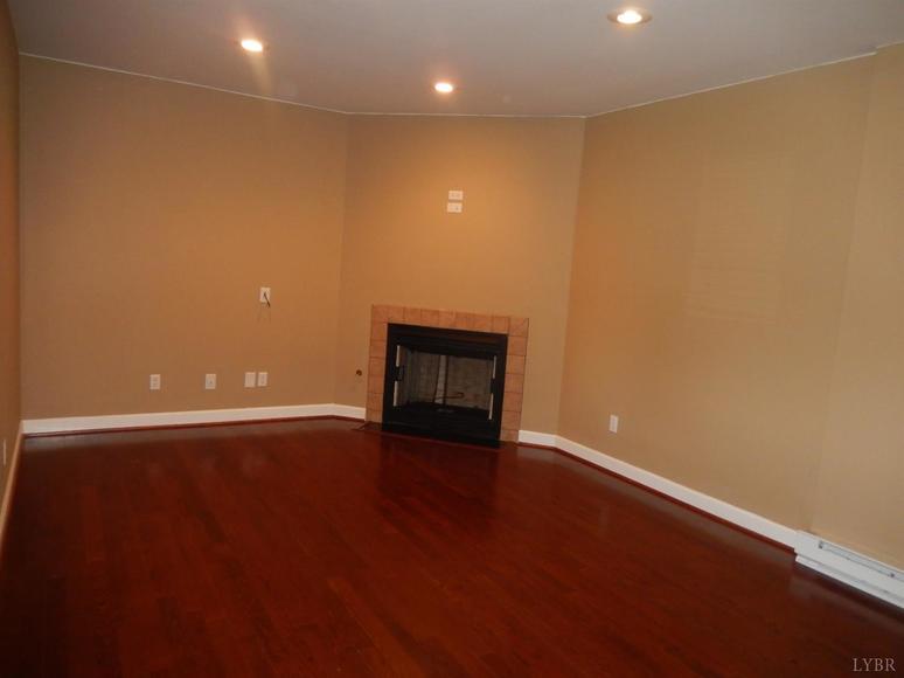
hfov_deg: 69.4
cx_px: 452
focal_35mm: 25
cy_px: 339
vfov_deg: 54.9
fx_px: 653
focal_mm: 4.5
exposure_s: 1/30
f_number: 3.4
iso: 360
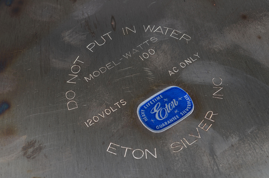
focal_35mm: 60
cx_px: 134
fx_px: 447
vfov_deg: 22.5
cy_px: 89
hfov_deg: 33.5
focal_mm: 40
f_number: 11
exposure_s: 1/80
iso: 100
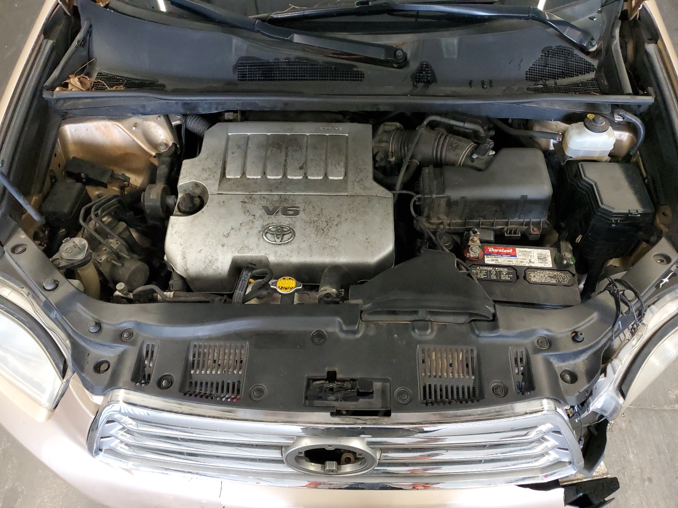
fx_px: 509
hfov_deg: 67.3
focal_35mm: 26
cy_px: 254
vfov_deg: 53.1
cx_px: 339
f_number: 1.5
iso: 405
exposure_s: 1/60.2
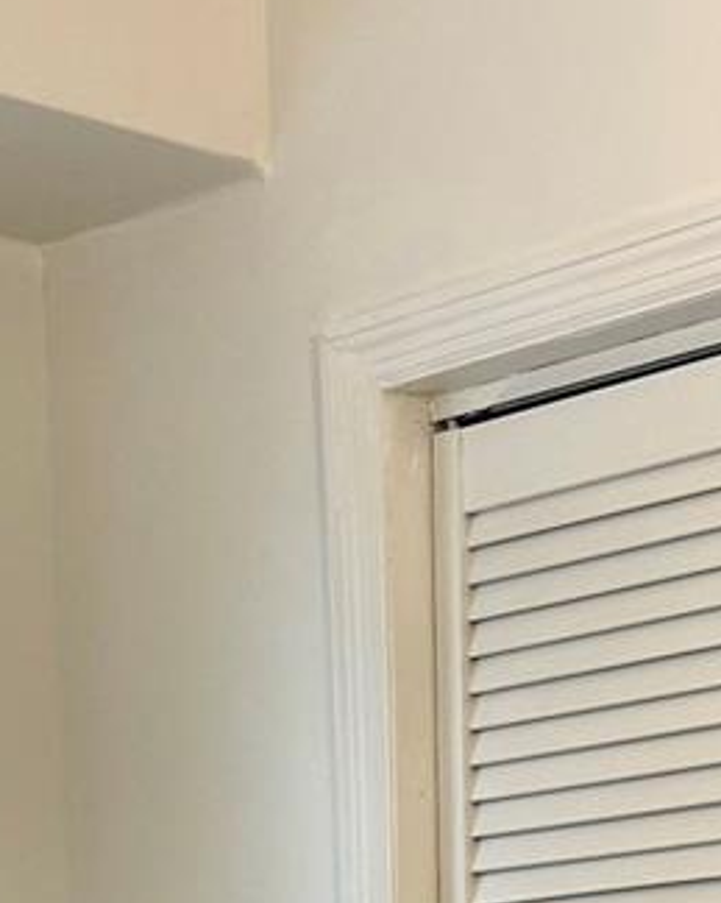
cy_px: 1605
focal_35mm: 111
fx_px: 2962
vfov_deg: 15.1
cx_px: 376
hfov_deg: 13.9
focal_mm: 6.76
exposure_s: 1/60
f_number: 1.78
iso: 125
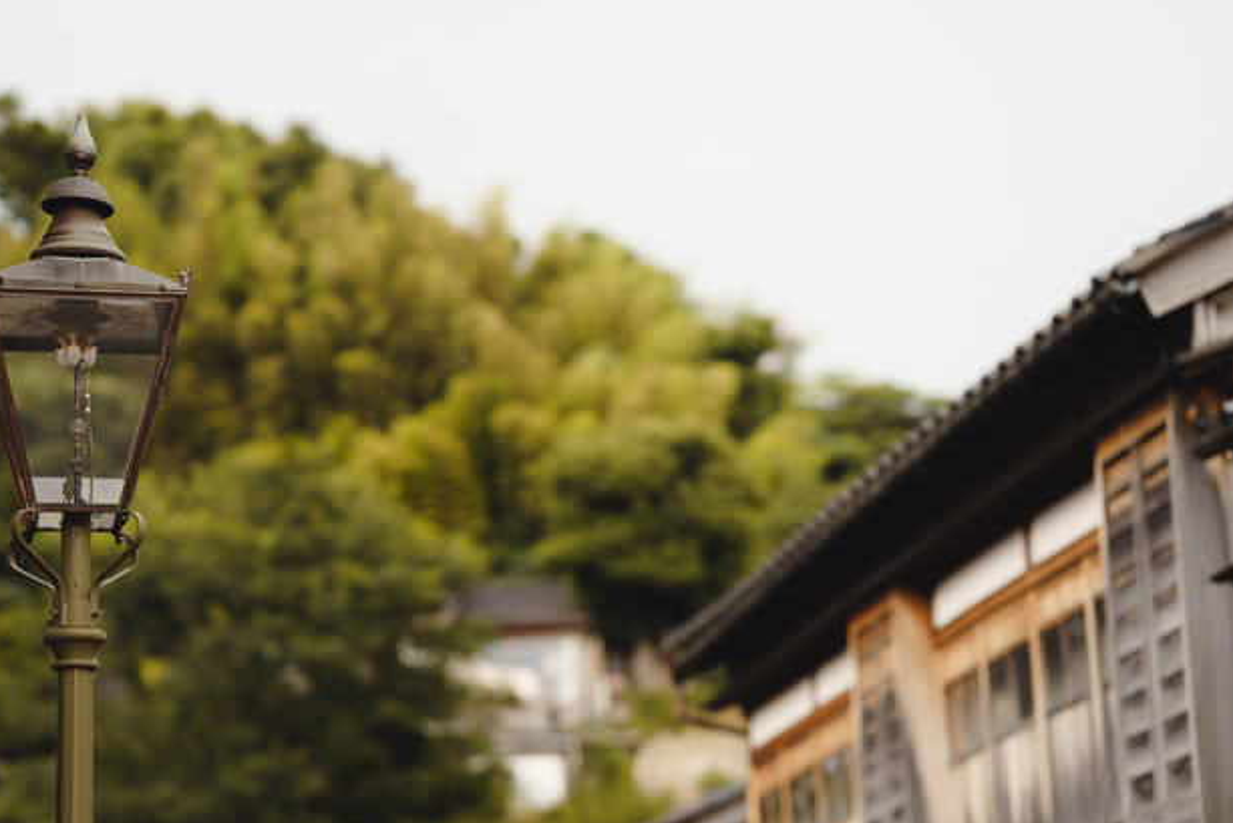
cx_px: 493
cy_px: 465
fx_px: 3802
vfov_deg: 12.3
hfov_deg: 18.4
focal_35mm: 111
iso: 100
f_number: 2
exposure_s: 1/400
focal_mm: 85
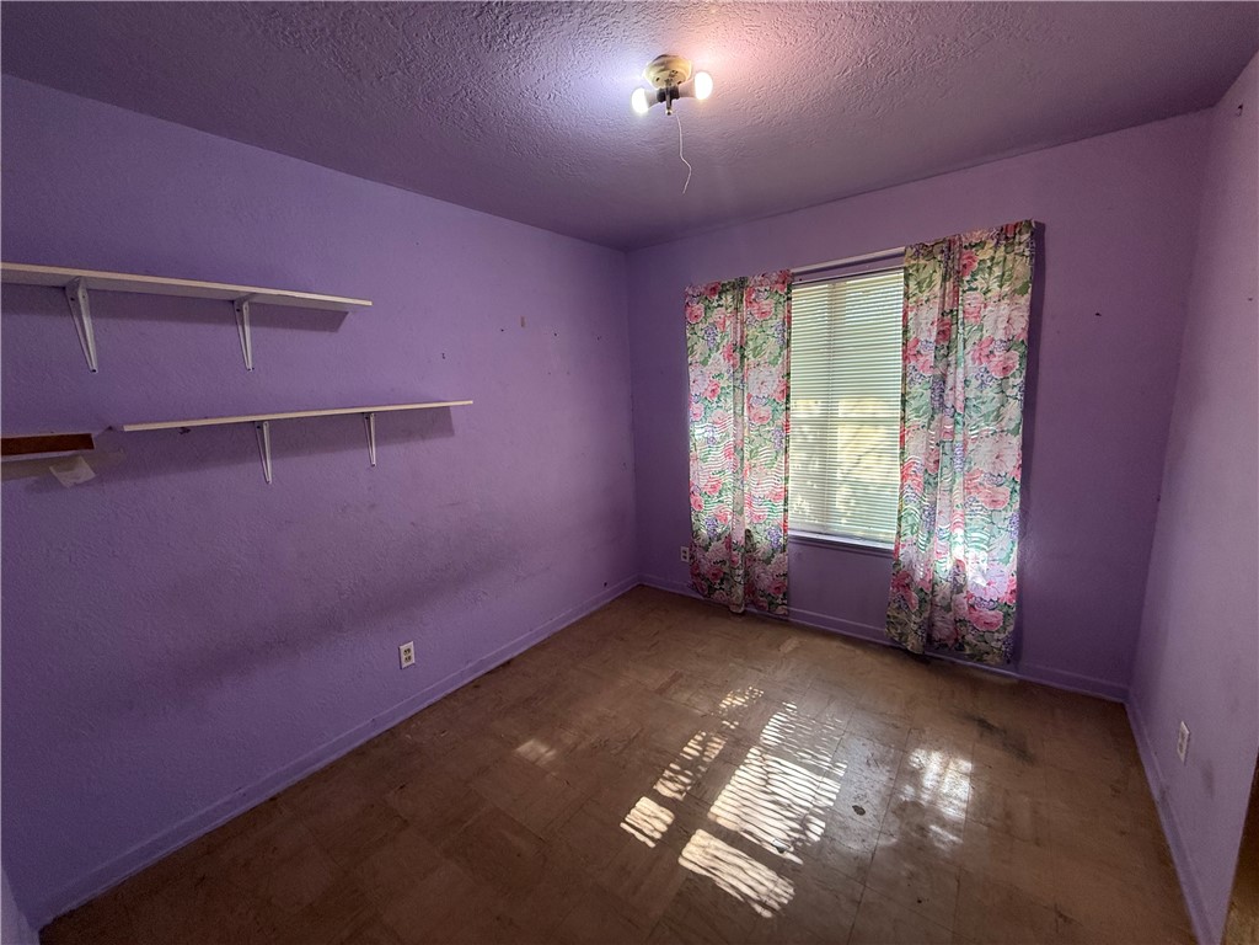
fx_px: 509
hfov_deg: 102.1
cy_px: 472
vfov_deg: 85.7
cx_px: 630
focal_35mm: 14
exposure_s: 1/120
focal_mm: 2.22
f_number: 2.2
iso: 160
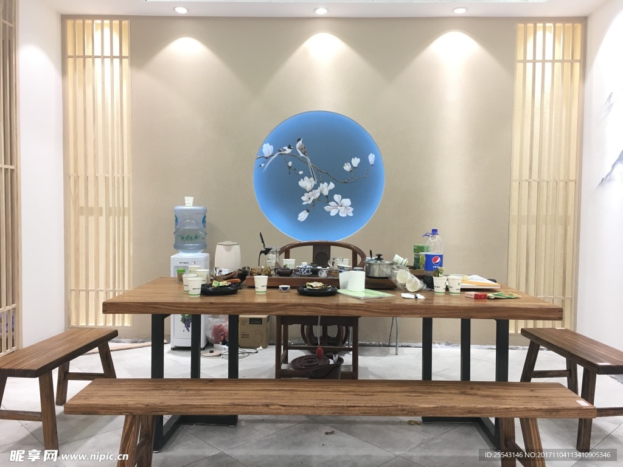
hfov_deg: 61.7
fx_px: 522
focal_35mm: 29
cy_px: 234
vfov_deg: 48.2
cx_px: 312
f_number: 2.2
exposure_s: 1/33
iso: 64
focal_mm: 4.15
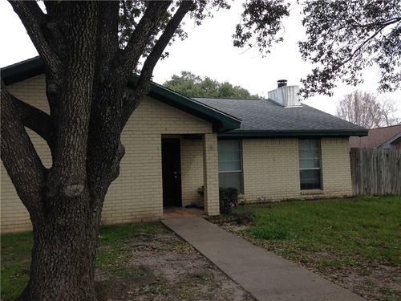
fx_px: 382
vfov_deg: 42.9
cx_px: 200
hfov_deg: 55.4
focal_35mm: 33
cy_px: 150
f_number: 2.4
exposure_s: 1/583
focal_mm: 4.12
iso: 50
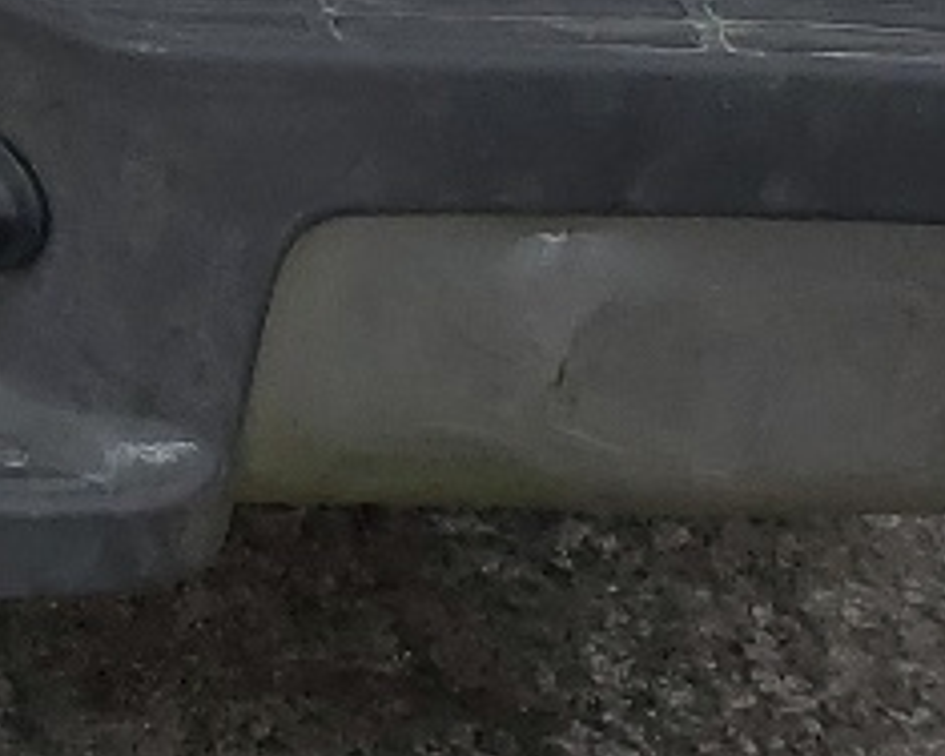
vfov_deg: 8.2
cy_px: -1078
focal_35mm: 173
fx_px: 4839
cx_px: -587
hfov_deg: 10.7
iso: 50
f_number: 1.5
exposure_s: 1/3333
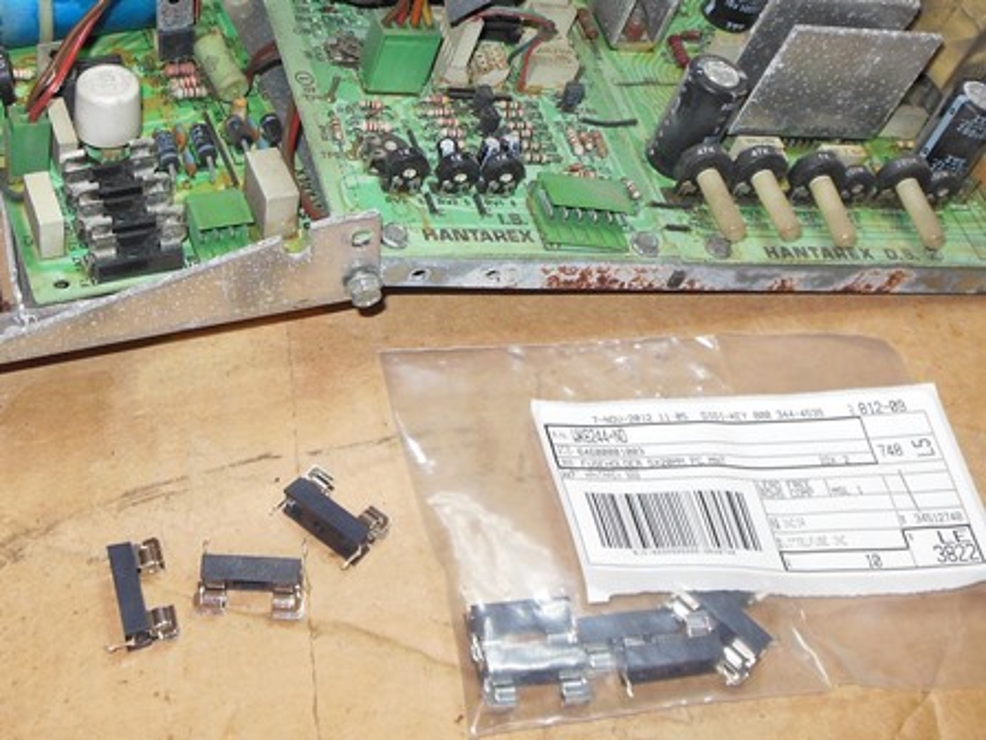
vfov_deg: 42.9
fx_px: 940
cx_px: 493
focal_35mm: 33
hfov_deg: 55.4
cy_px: 370
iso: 125
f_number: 3.5
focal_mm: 6
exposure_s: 1/30
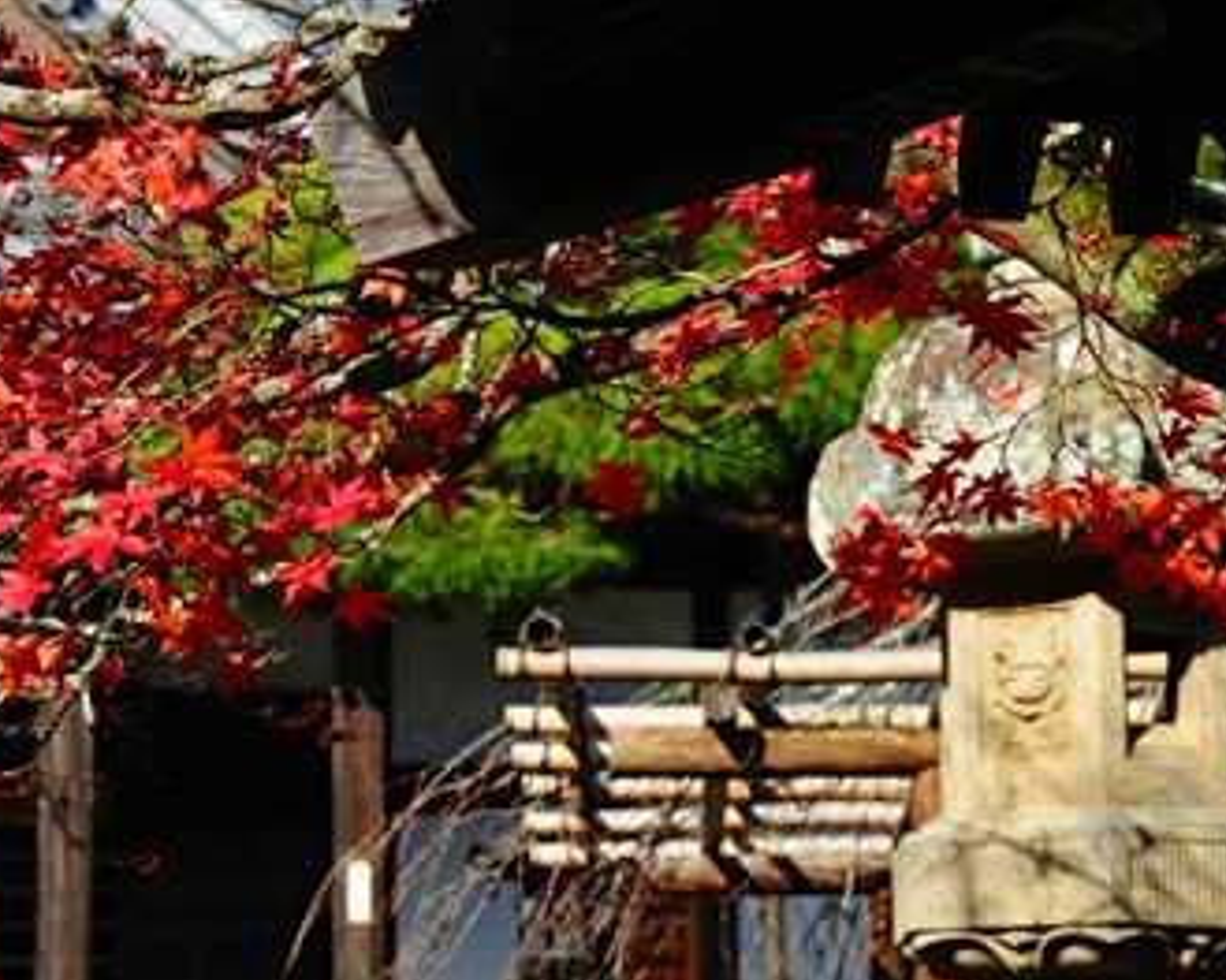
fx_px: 6514
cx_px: 570
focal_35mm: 180
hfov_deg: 10.8
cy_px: 492
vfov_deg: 8.6
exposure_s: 1/640
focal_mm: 105
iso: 1250
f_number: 13
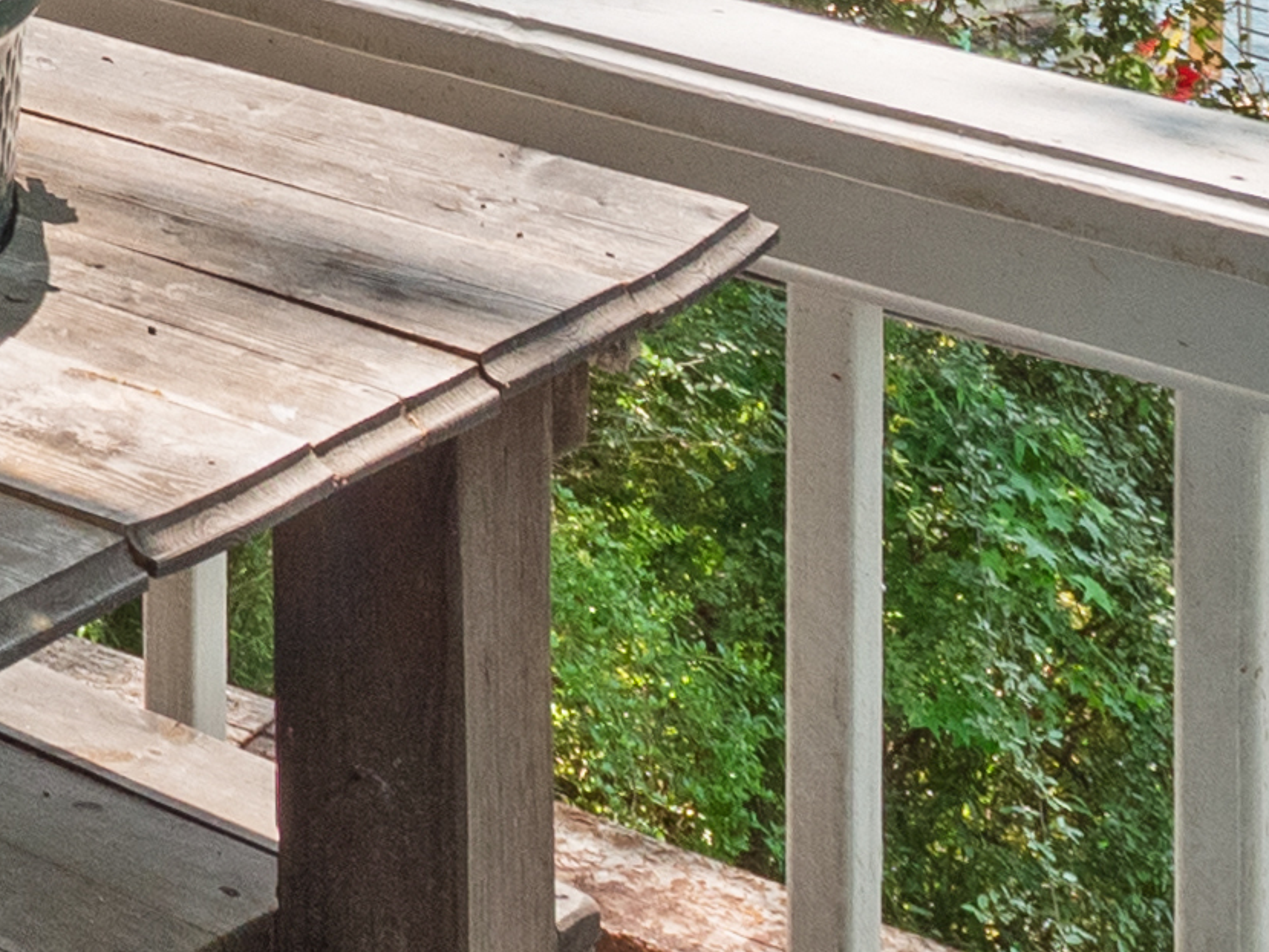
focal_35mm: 100
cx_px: -1454
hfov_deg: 15.0
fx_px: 3666
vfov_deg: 12.7
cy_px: -1012
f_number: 5.6
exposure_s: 1/125
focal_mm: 8
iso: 400
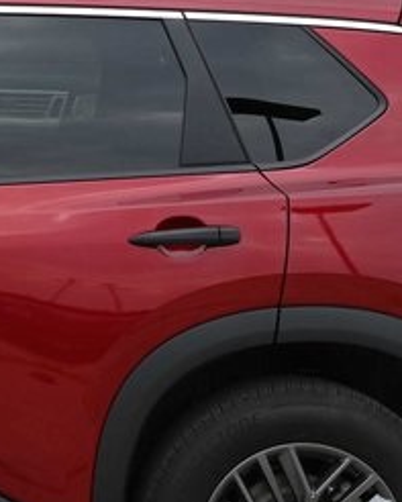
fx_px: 1961
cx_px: -284
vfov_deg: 14.6
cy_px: 236
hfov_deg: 11.0
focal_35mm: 132
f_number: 6.3
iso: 100
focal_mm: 22.5
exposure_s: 1/160
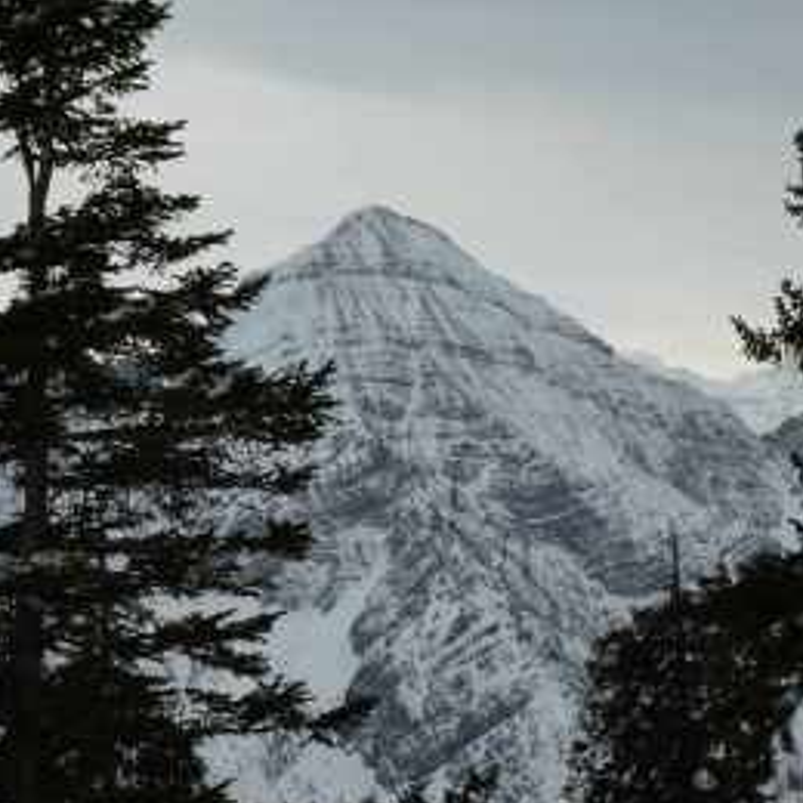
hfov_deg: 9.5
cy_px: 411
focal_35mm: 185
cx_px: 473
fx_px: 4855
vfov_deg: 9.5
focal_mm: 27.1
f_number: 5.4
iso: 80
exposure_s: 1/160
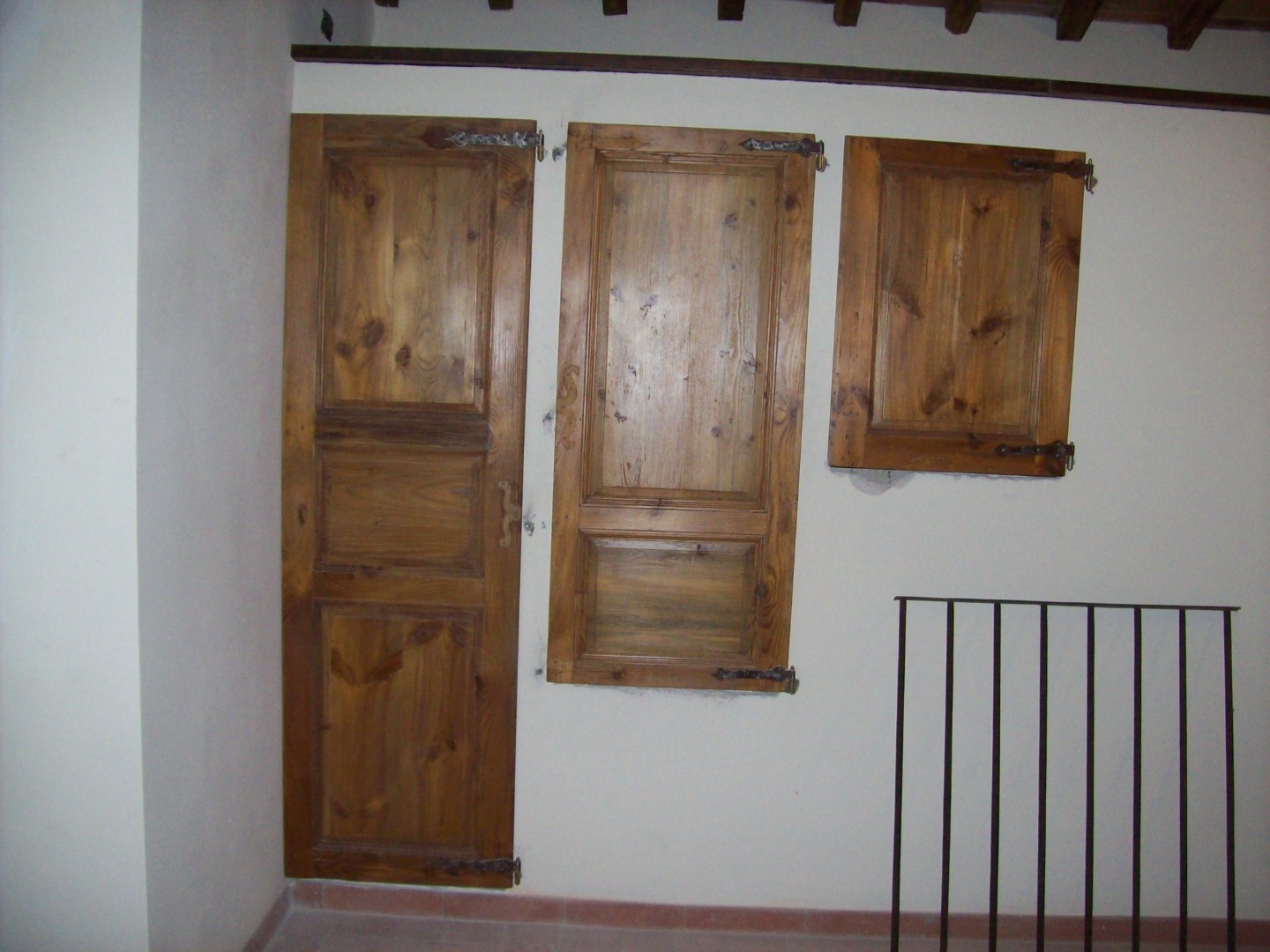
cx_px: 635
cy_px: 476
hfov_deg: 51.4
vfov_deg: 39.7
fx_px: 1321
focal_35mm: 36
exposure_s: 1/64
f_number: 2.7
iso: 200
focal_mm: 6
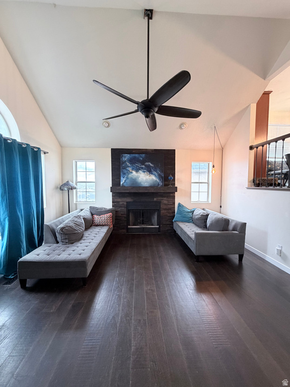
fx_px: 156
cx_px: 145
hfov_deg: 85.7
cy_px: 194
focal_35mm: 14
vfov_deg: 102.1
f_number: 2.2
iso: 320
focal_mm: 2.22
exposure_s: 1/60
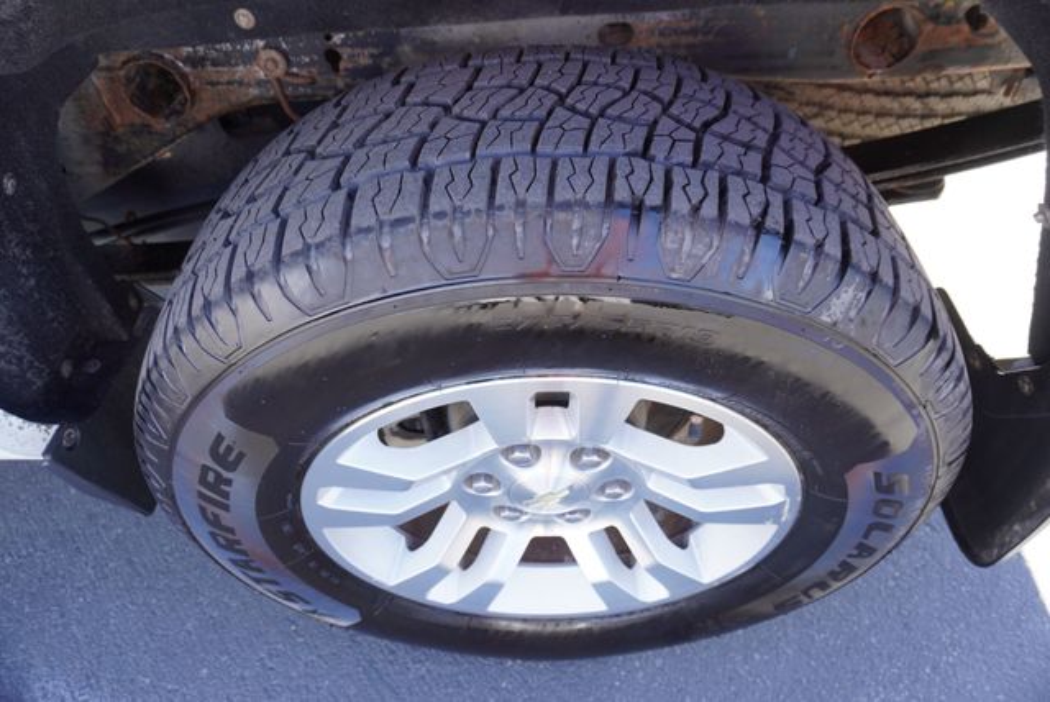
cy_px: 351
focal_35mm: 24
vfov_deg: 53.2
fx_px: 701
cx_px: 525
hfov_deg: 73.7
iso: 100
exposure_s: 1/60
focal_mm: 16
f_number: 4
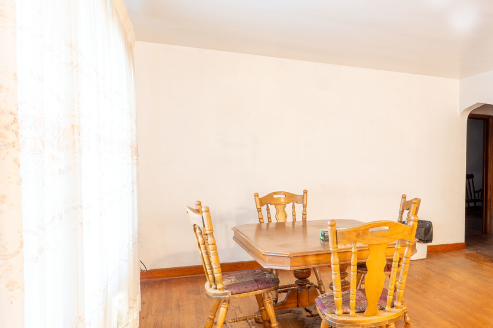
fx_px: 452
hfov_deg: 51.9
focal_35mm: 33
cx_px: 423
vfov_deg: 39.9
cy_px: 175
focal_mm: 17
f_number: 8
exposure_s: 1/3
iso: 125
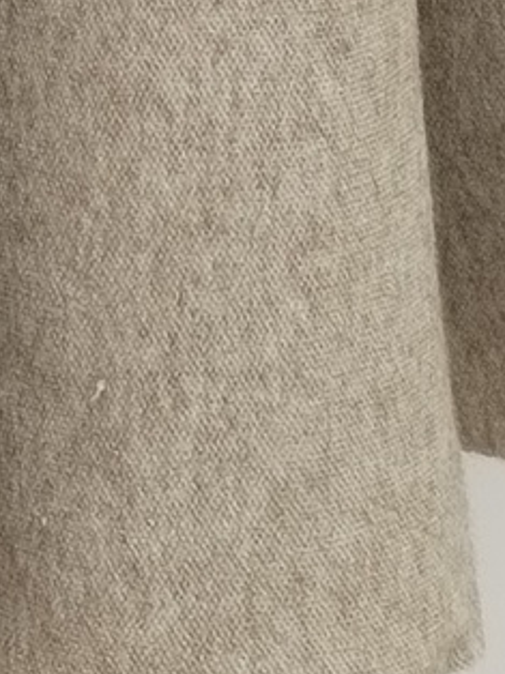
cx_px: -705
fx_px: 4324
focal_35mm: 222
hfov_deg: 6.4
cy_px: -1457
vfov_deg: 7.6
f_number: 1.8
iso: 174
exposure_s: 1/50
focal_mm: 4.75
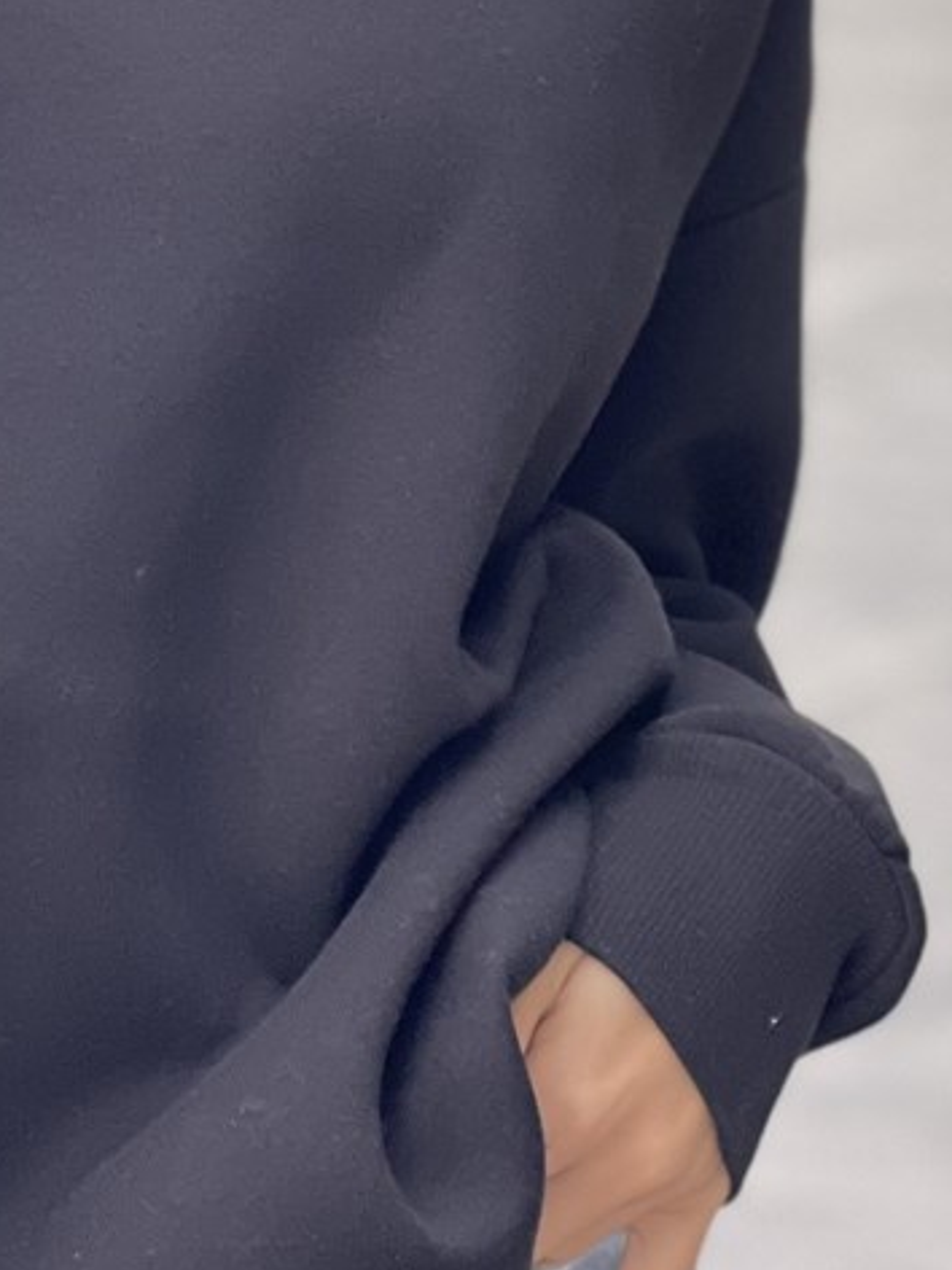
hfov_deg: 6.8
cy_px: -444
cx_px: -56
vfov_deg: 9.0
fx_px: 7957
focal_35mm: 217
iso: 100
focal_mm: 7.5
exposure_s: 1/121
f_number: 2.2
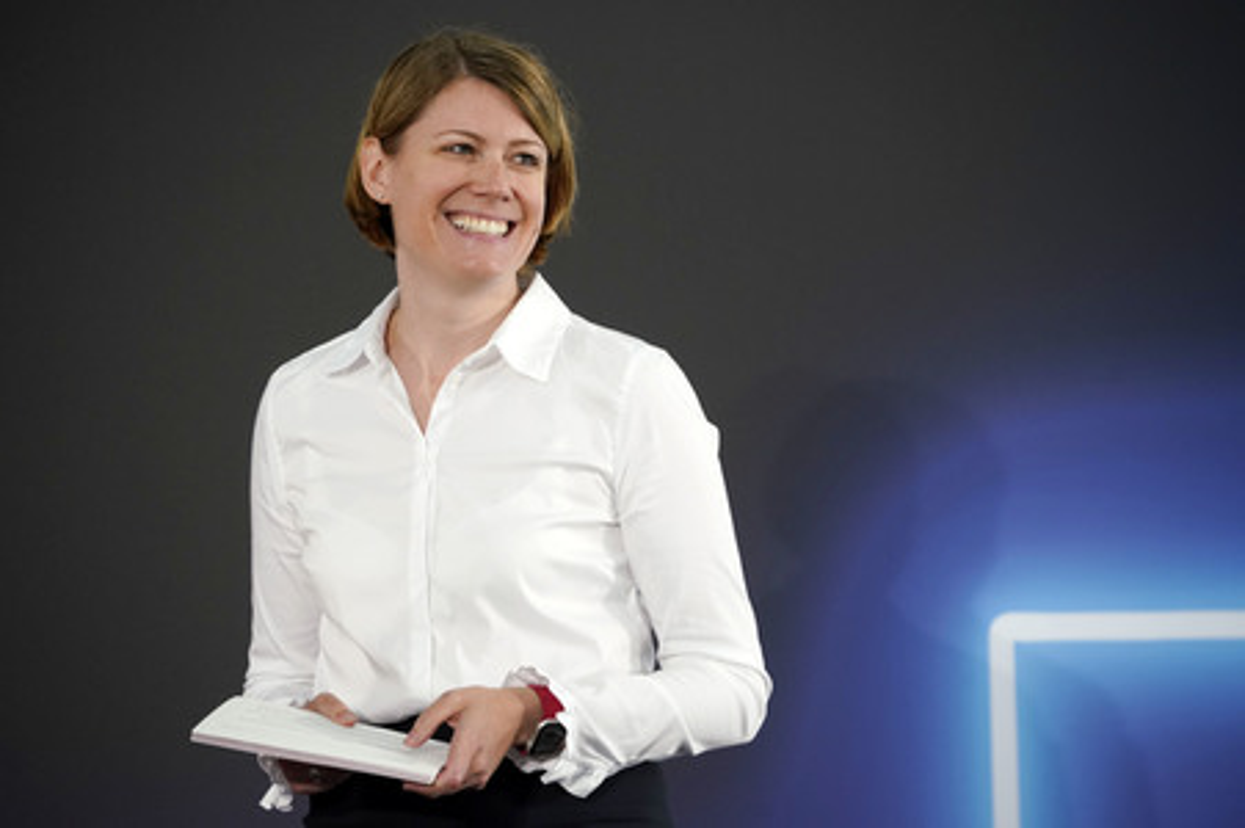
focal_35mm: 187
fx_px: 6462
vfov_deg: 7.3
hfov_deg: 11.0
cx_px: 622
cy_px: 414
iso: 1600
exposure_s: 1/320
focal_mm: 187
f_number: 5.6
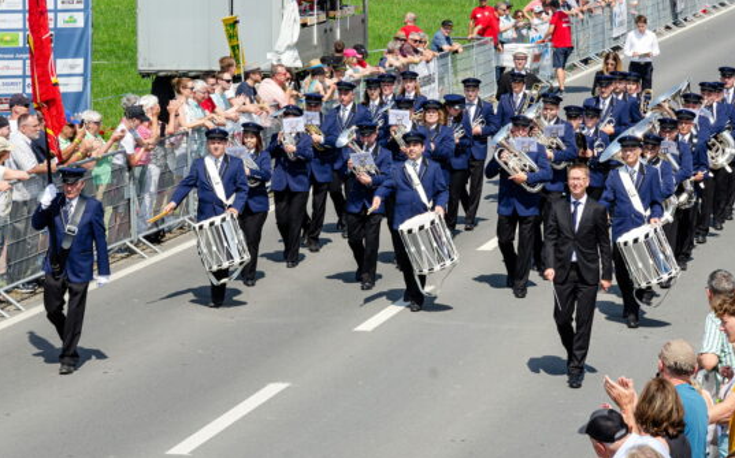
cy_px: 168
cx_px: 350
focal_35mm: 133
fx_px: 2663
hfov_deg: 15.7
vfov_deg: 9.8
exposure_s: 1/250
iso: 160
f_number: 11
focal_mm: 72
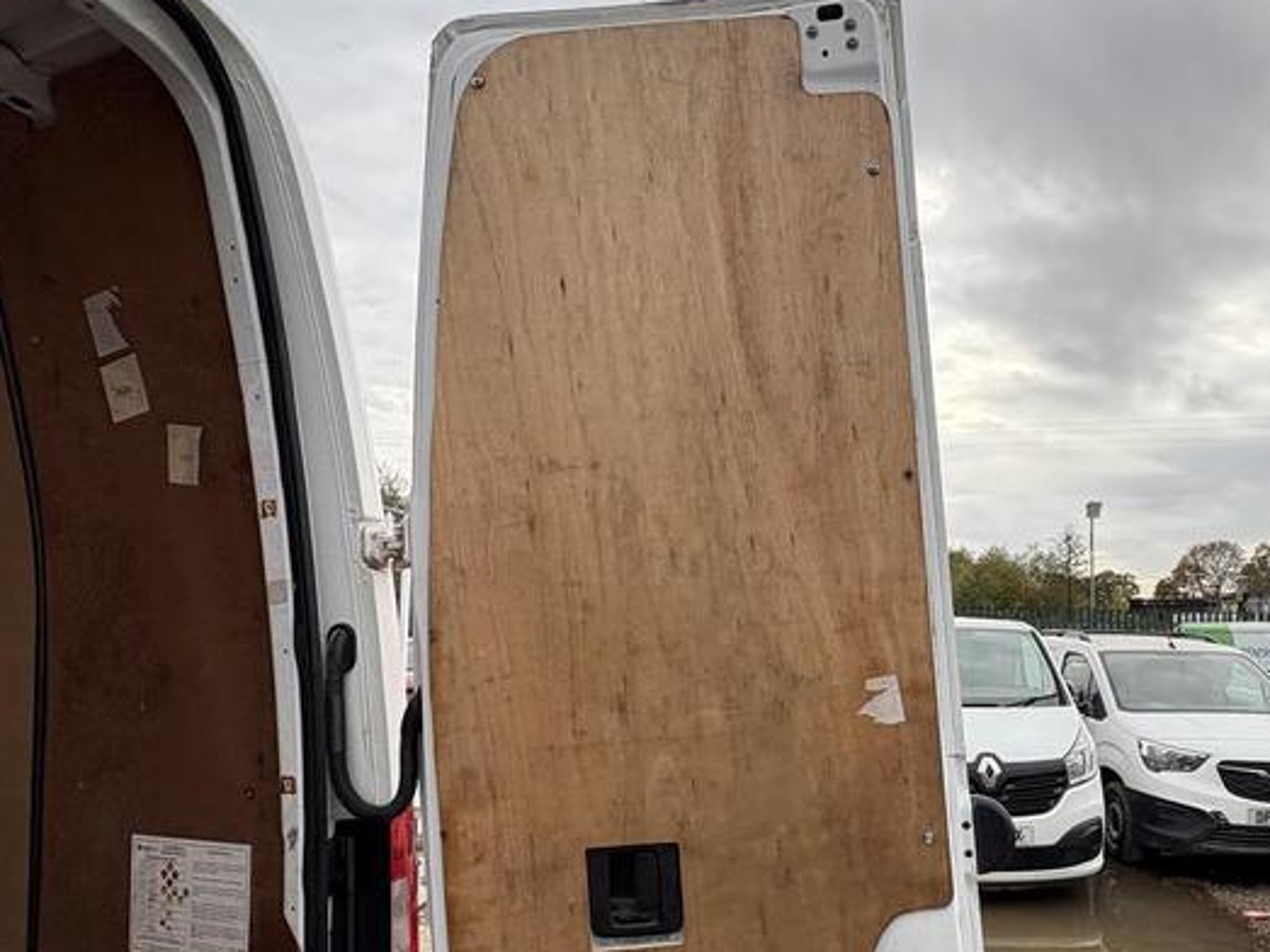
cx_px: 801
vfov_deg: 56.2
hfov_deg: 70.3
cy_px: 585
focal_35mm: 24
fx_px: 880
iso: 40
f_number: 2.2
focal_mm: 2.22
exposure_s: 1/205
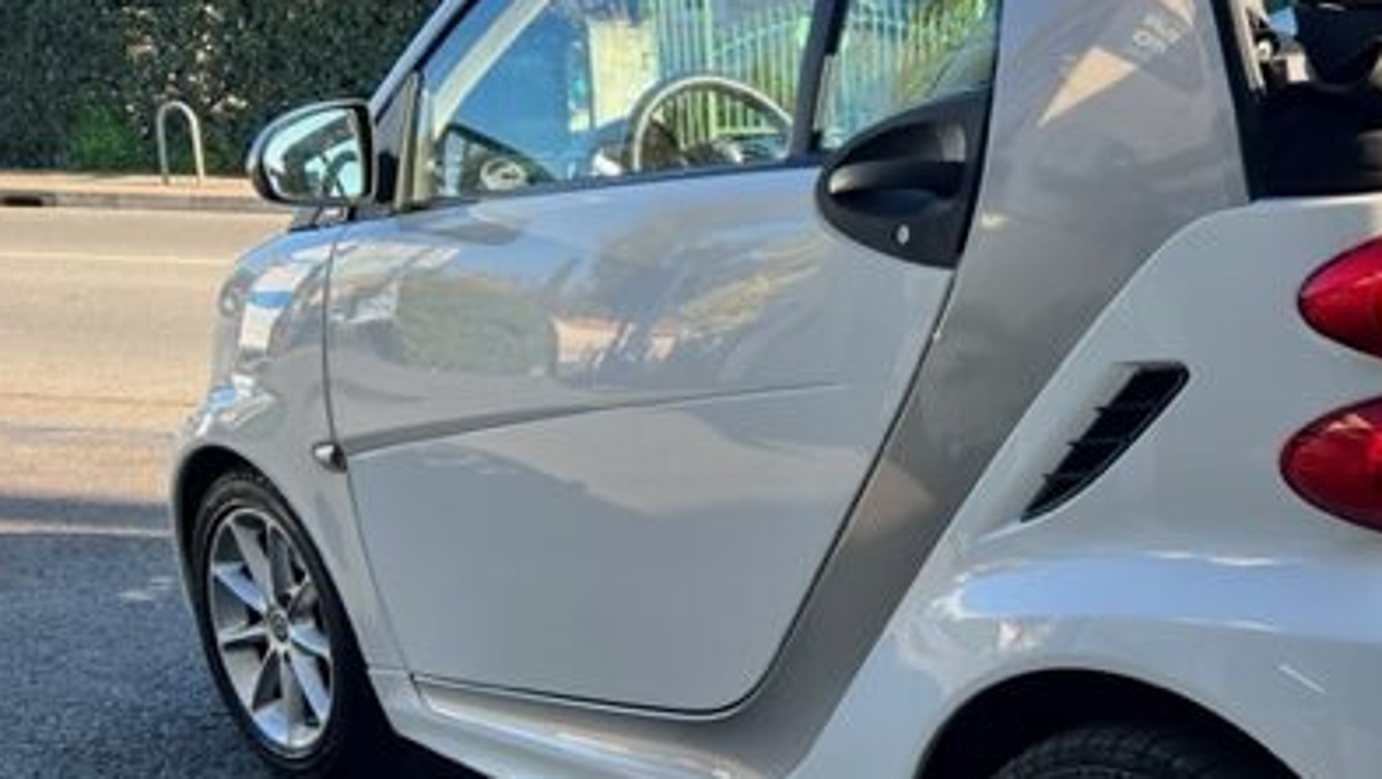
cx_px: 1077
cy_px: 530
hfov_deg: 42.8
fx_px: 1686
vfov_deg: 25.8
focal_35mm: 46
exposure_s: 1/733
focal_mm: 5.7
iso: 50
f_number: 1.5
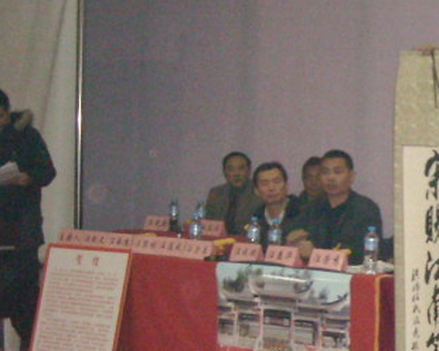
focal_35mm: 113
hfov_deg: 15.6
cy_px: 337
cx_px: 667
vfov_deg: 13.5
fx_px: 1468
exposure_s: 1/60
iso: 733
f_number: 2.8
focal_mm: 5.7
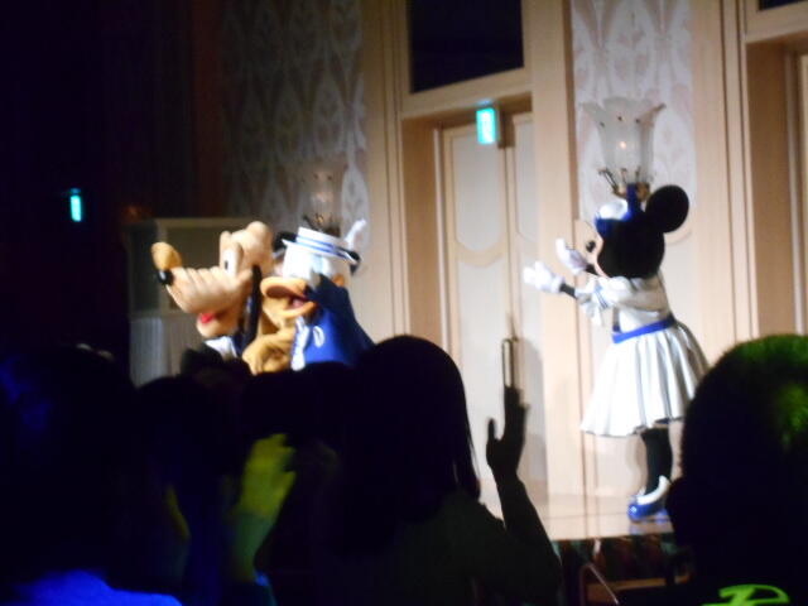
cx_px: 404
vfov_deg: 13.1
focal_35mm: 113
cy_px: 303
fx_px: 2638
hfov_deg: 17.4
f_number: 6
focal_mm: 20.1
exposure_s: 1/30
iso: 800
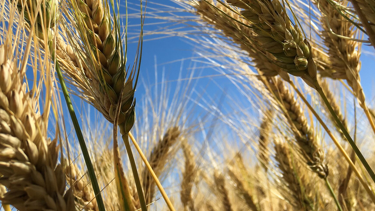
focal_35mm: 44
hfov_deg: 45.5
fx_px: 437
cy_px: 22
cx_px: 116
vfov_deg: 26.2
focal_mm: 4.15
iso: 25
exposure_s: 1/1637
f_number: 2.2
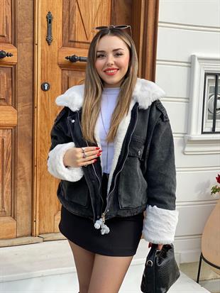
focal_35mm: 52
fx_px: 440
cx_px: 110
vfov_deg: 36.8
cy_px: 146
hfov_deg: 28.0
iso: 20
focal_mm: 6
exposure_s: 1/675
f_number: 2
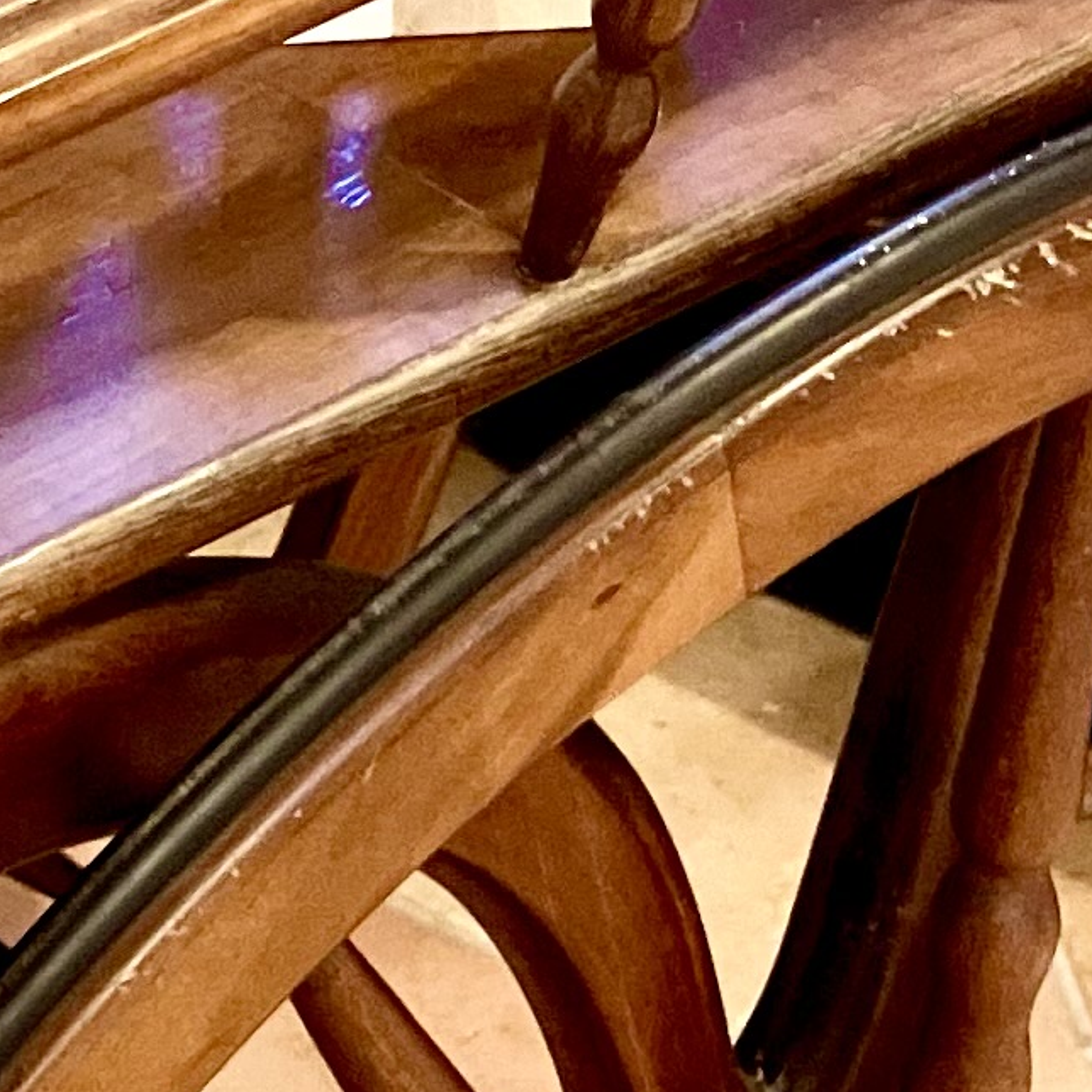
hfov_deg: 10.8
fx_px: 5532
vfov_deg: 11.3
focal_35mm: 155
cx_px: -575
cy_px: 417
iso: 400
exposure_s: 1/25
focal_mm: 3.99
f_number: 1.8
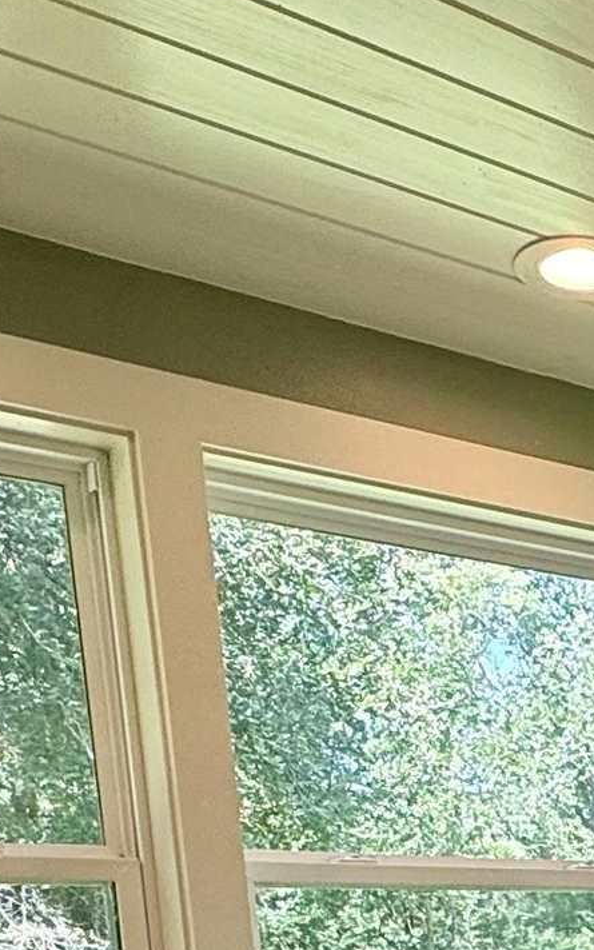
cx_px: 1176
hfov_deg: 16.0
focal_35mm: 64
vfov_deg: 27.6
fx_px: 1658
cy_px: 1179
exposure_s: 1/120
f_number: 2.2
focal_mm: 2.22
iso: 64
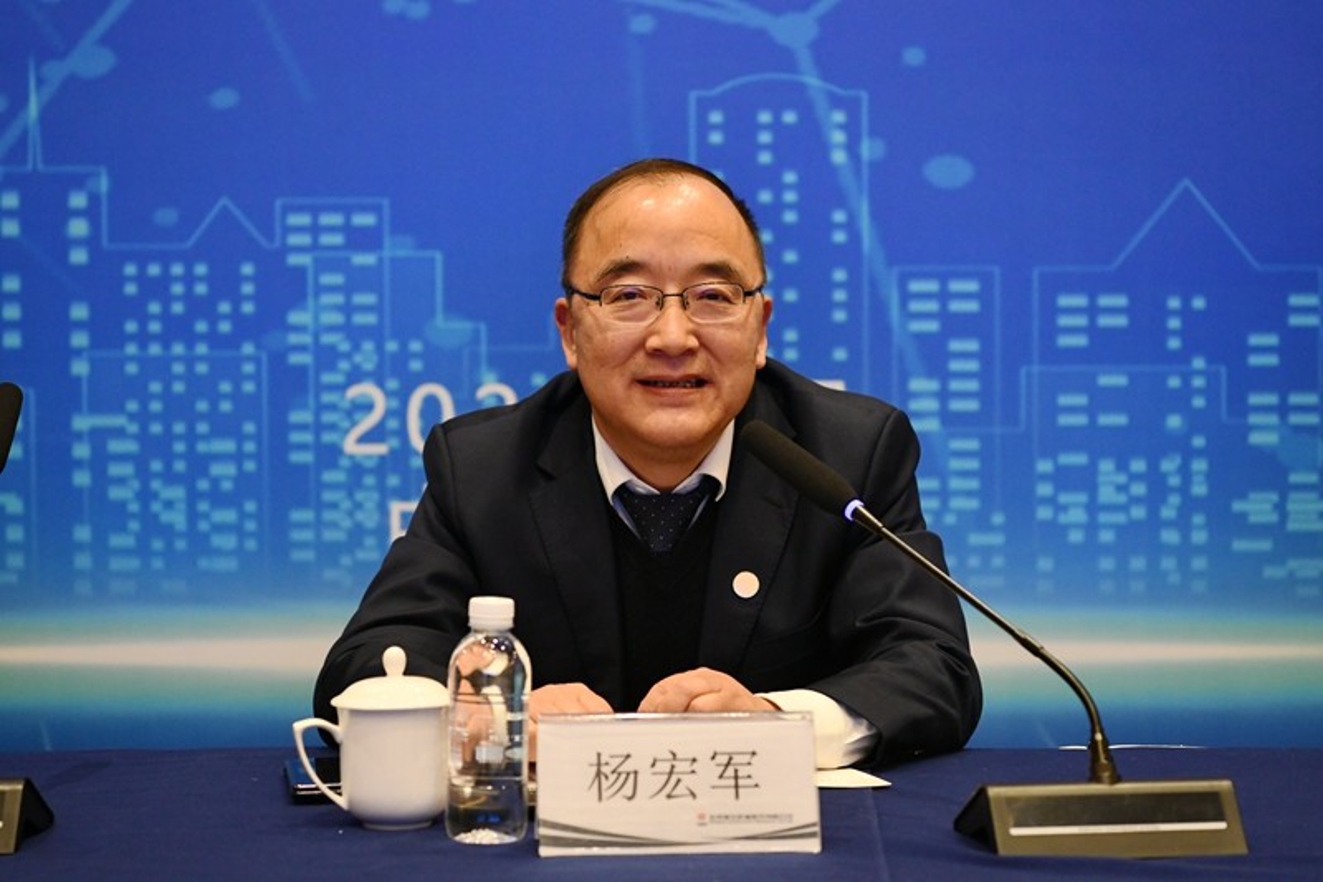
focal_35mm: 70
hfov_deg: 28.8
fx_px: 2572
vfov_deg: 19.4
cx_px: 662
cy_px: 441
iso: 2500
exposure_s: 1/125
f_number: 3.5
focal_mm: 70
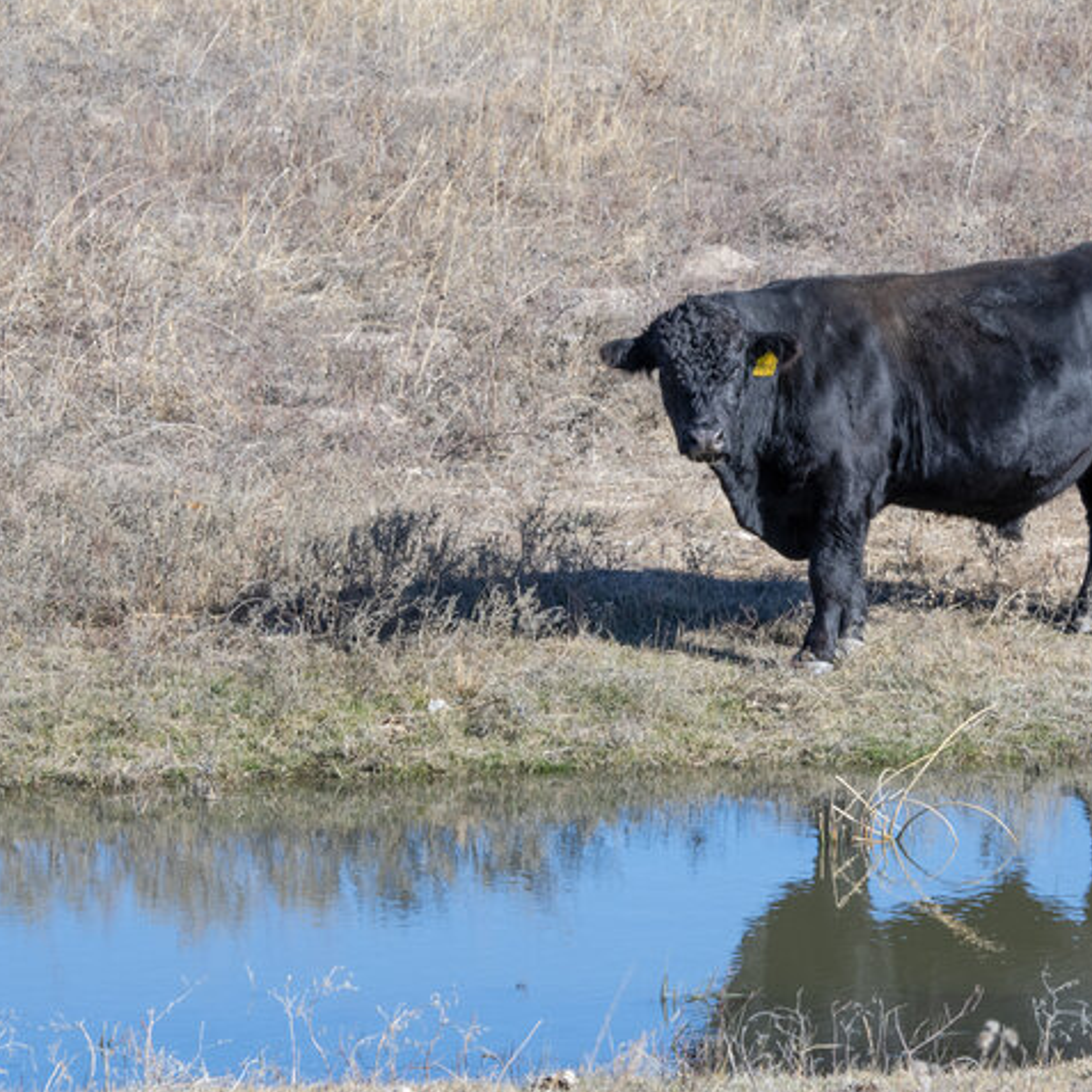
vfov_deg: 6.2
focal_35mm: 282
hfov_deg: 6.2
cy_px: 545
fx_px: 10065
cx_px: 760
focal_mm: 220
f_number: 14
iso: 500
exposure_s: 1/250
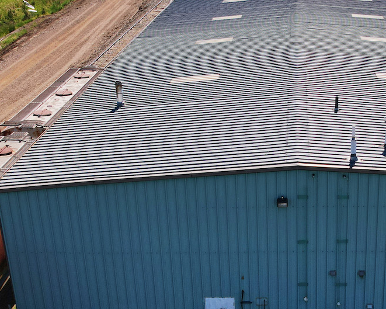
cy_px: 223
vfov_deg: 23.7
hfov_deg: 29.2
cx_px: 277
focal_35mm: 64
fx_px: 731
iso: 130
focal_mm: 8.38
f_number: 2.8
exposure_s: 1/80
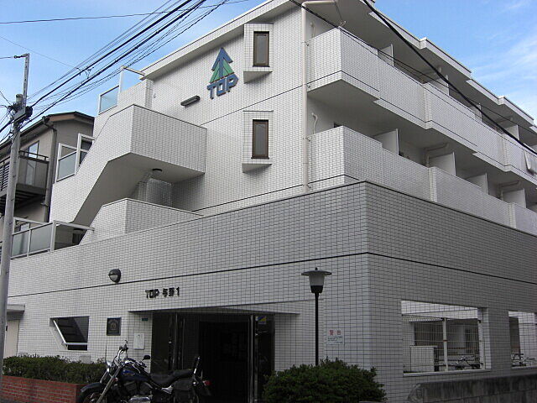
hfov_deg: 49.0
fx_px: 589
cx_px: 268
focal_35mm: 38
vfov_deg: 37.7
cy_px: 202
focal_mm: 7.9
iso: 80
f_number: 4
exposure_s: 1/320
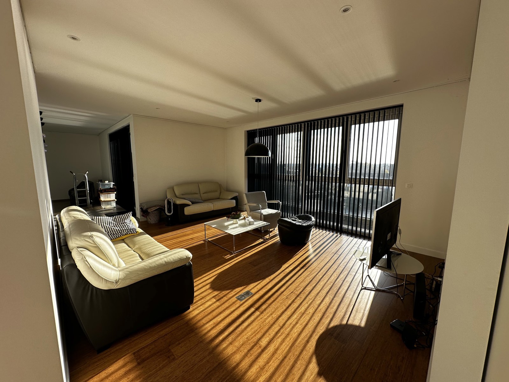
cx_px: 254
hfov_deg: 102.1
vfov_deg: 85.7
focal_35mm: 14
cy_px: 191
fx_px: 206
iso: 40
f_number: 2.2
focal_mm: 2.22
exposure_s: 1/407
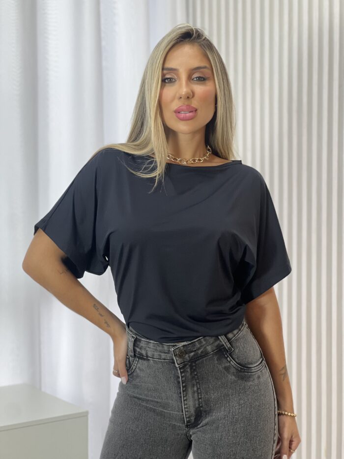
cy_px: 230
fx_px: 1020
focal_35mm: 77
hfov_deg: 19.1
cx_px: 172
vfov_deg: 25.3
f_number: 2.8
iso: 200
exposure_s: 1/120
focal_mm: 9
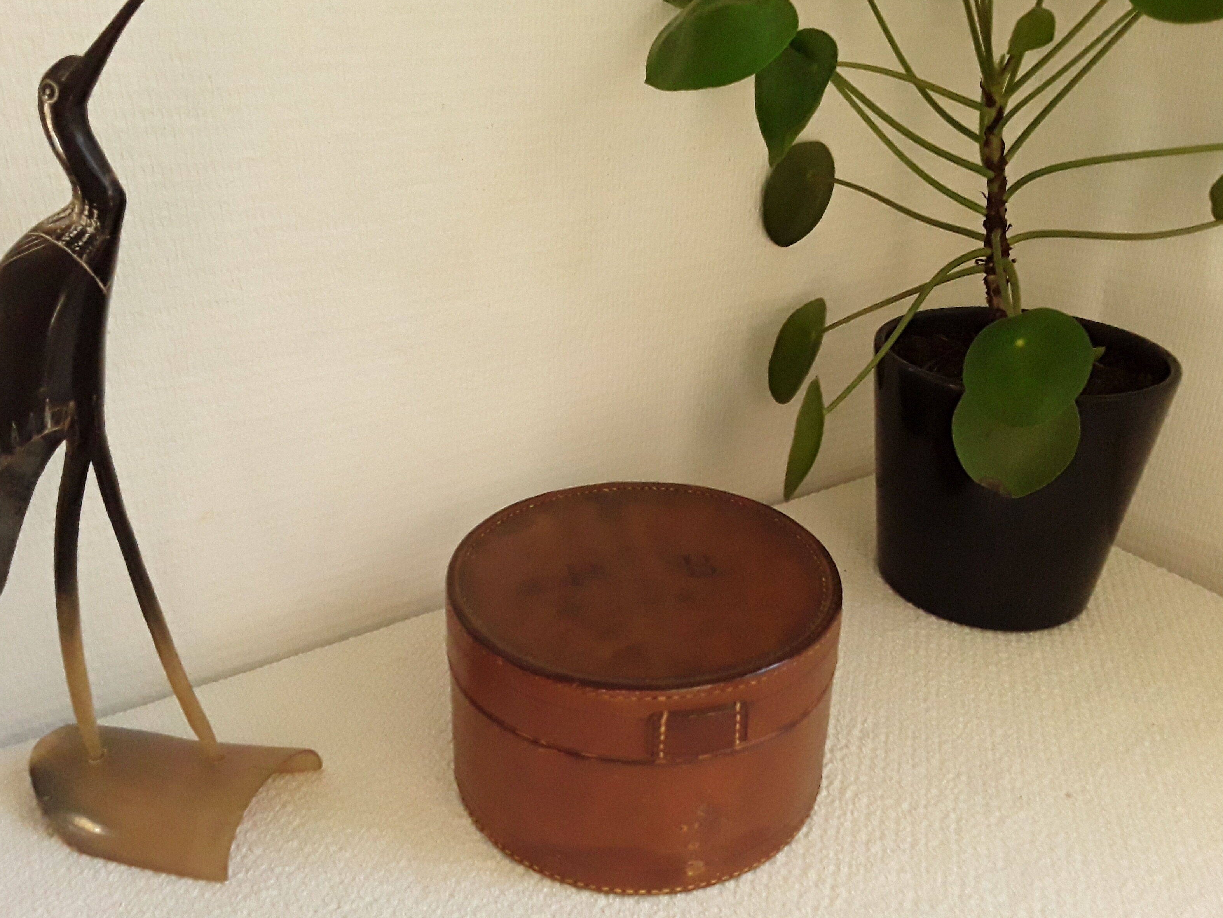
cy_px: 448
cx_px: 612
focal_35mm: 28
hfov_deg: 63.4
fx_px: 989
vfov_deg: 49.7
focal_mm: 2.91
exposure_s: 1/242
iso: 400
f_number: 1.9
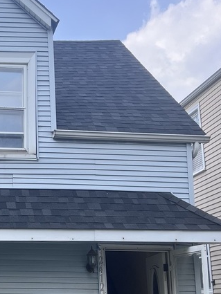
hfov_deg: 21.3
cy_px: 200
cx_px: -16
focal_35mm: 66
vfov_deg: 29.1
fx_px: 562
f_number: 1.5
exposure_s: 1/3077
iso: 50
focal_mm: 5.7
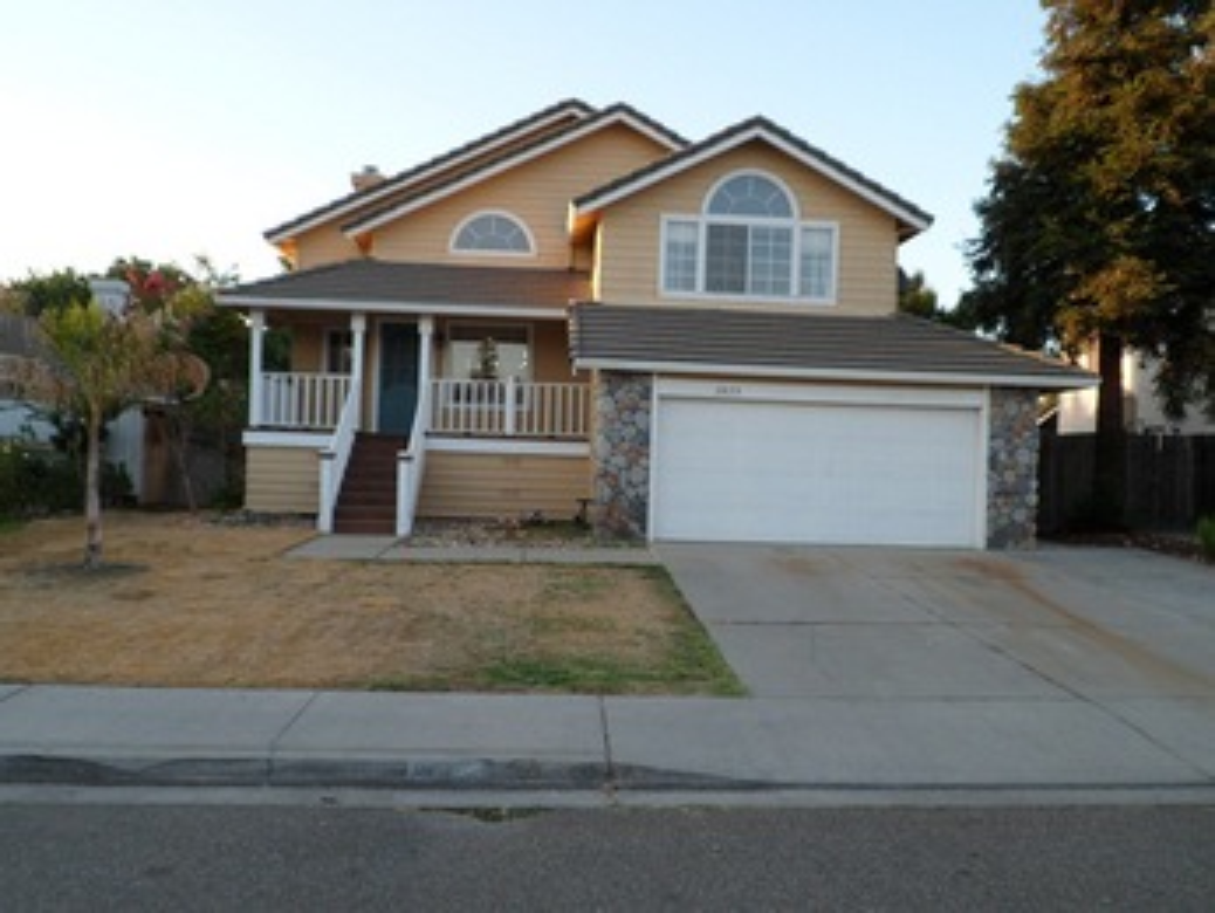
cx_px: 608
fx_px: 1089
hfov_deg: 58.3
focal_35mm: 31
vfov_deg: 45.5
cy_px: 456
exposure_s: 1/125
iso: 80
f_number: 3.5
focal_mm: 5.3
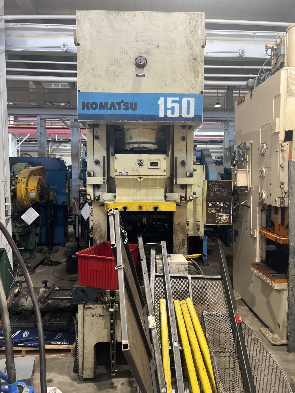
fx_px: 295
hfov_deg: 53.1
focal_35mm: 26
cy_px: 196
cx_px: 148
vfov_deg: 67.3
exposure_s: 1/121
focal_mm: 5.7
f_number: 1.5
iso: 100
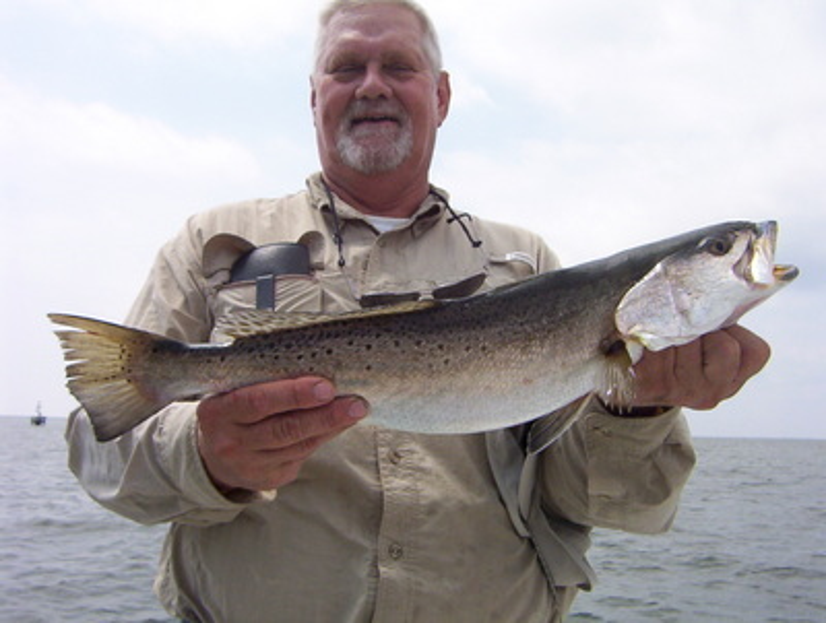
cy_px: 312
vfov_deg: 39.8
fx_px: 861
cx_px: 413
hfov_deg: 51.2
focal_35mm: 36
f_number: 5.24
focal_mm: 5.54
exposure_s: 1/776
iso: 100
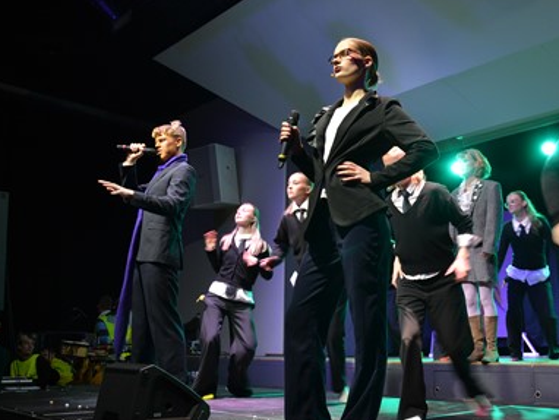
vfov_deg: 36.2
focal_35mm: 40
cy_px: 239
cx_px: 322
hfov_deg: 47.0
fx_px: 640
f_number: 3.8
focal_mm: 21
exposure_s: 1/25
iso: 400
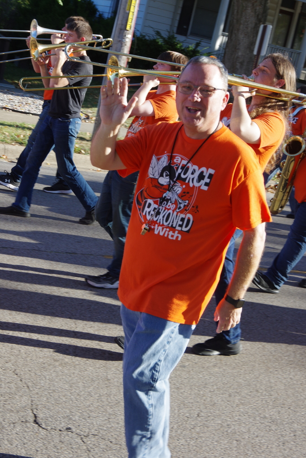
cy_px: 229
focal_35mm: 72
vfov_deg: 28.1
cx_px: 153
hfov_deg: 18.9
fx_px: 918
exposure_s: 1/200
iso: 400
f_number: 11
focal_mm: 48
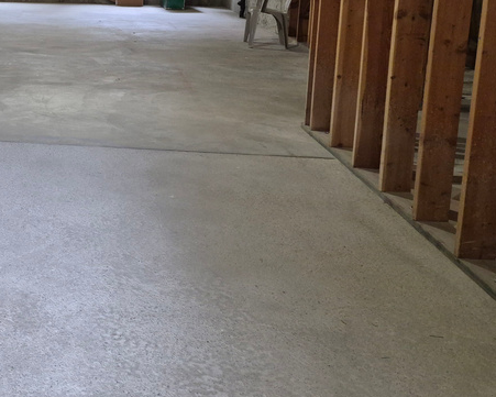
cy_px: 33
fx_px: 749
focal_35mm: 51
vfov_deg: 28.4
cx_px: -45
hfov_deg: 32.4
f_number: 1.8
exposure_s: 1/120
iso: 640
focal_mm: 5.4
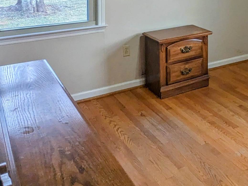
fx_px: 337
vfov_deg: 27.6
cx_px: 231
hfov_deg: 37.3
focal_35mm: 47
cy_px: -30
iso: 100
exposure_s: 1/120
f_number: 2.2
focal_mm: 2.35
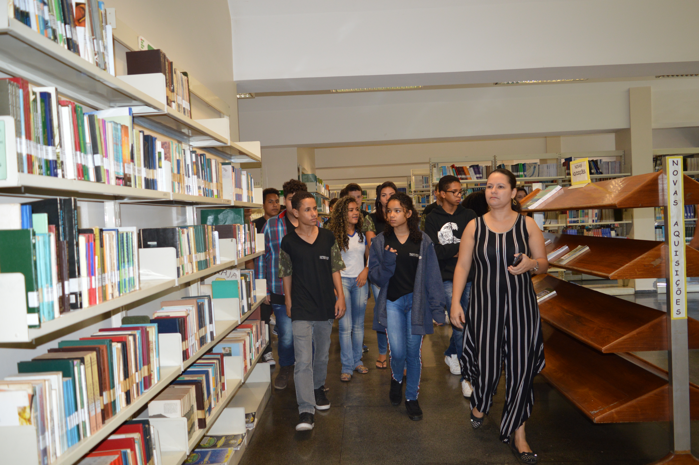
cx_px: 350
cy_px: 232
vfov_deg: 47.8
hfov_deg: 67.4
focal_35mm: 27
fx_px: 524
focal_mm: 18
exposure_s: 1/60
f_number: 3.5
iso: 560
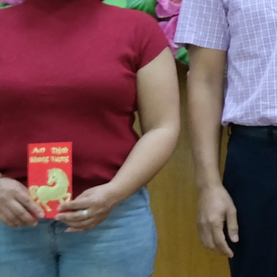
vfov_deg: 7.3
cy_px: -18
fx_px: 2164
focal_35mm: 239
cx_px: 954
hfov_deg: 6.4
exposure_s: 1/30
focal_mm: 20.9
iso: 1000
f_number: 4.2
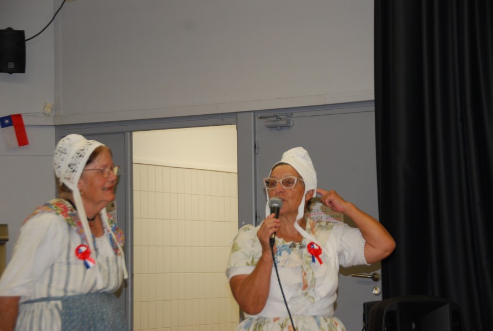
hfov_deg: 19.4
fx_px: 1441
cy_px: 166
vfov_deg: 13.1
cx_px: 246
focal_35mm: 105
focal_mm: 70
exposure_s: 1/60
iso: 400
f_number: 5
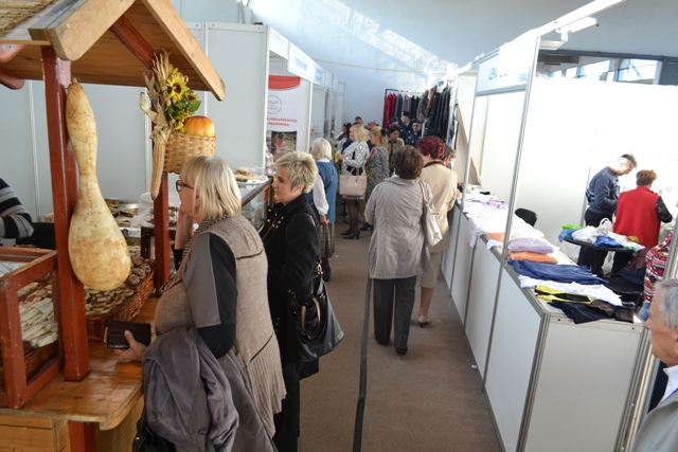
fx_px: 509
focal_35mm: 27
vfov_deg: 48.0
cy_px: 226
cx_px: 339
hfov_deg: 67.4
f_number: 5.6
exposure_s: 1/125
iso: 400
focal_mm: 18
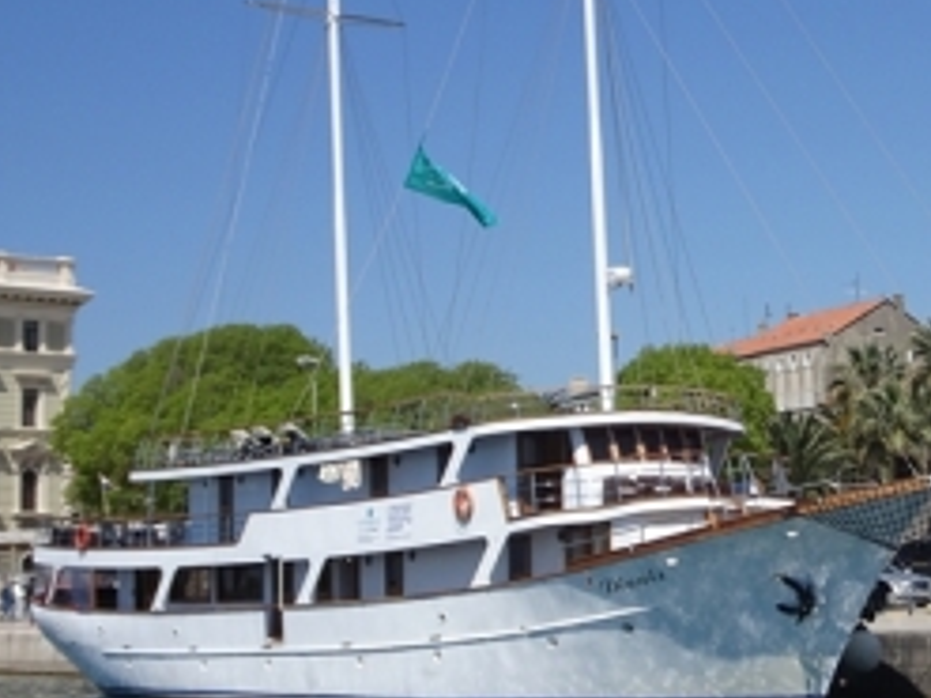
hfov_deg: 20.4
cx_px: 931
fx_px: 2500
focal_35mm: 93
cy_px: 345
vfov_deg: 15.9
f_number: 4.5
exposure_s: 1/1000
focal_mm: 7.87
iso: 80
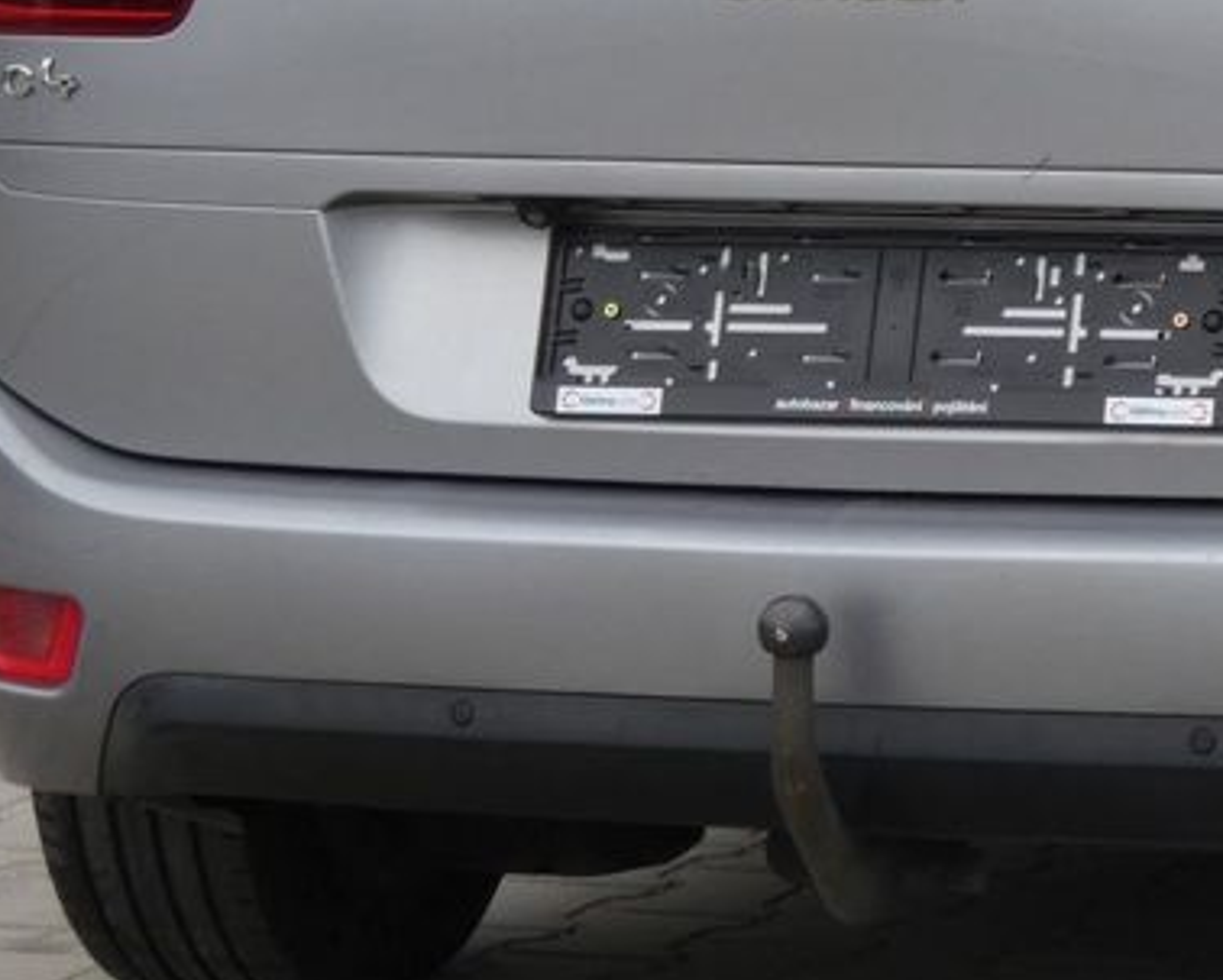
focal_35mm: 251
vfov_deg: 6.2
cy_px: 19
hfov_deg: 7.6
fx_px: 9092
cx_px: 1414
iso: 80
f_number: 5.6
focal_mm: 17.1
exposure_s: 1/160
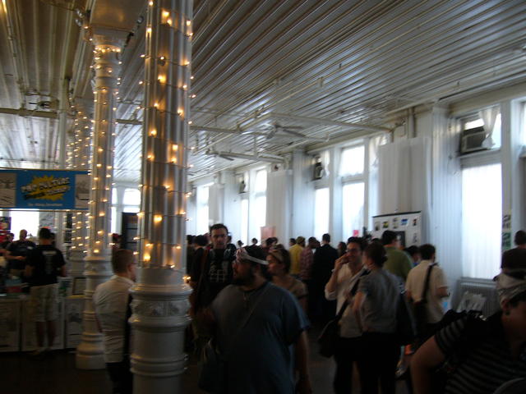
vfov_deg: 40.7
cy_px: 197
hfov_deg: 52.6
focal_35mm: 35
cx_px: 263
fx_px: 532
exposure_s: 1/13
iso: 150
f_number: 2.8
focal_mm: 5.8
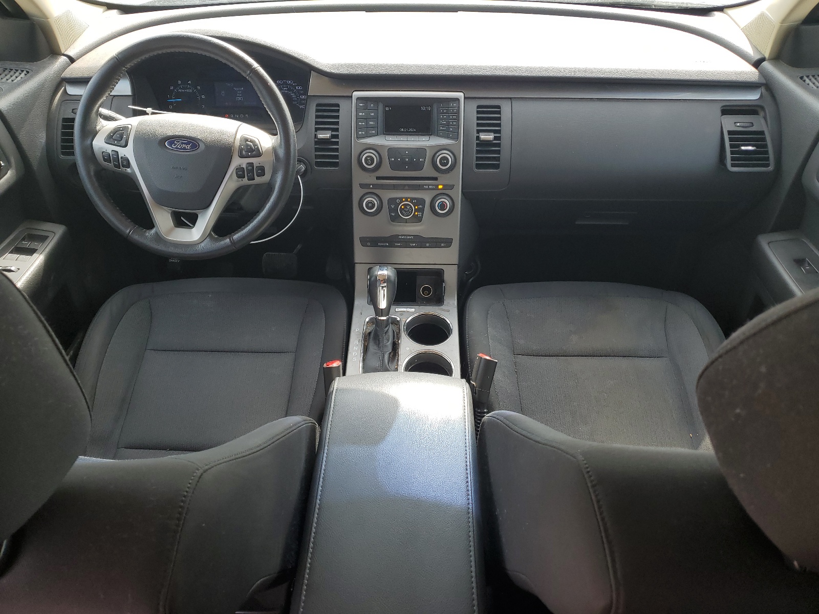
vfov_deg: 53.1
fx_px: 615
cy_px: 307
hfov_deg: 67.3
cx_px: 410
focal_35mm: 26
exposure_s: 1/455
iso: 50
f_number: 1.5
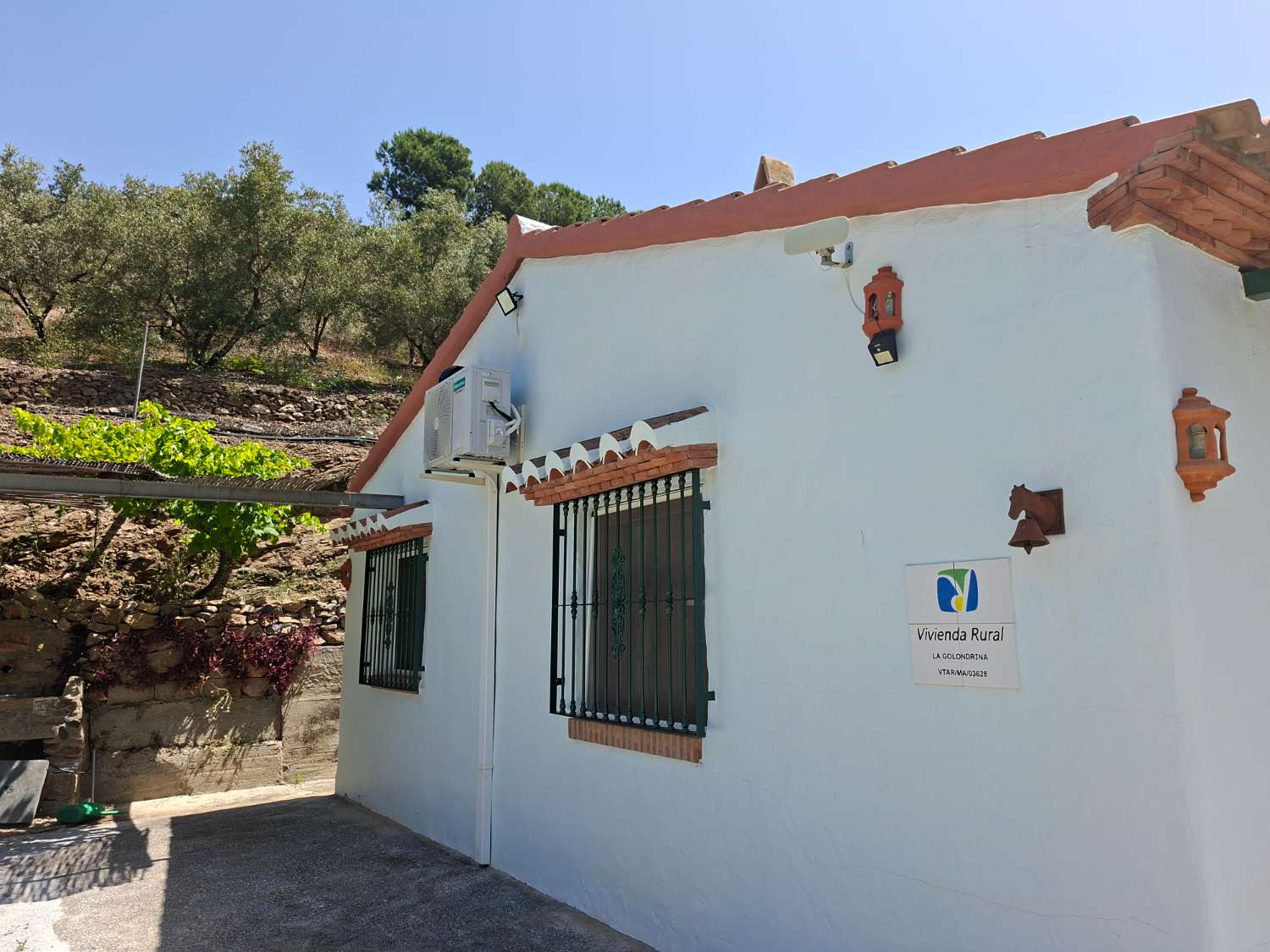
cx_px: 635
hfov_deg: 73.9
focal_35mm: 23
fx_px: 844
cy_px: 476
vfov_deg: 58.9
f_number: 1.8
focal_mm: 5.54
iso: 50
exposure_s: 1/1277
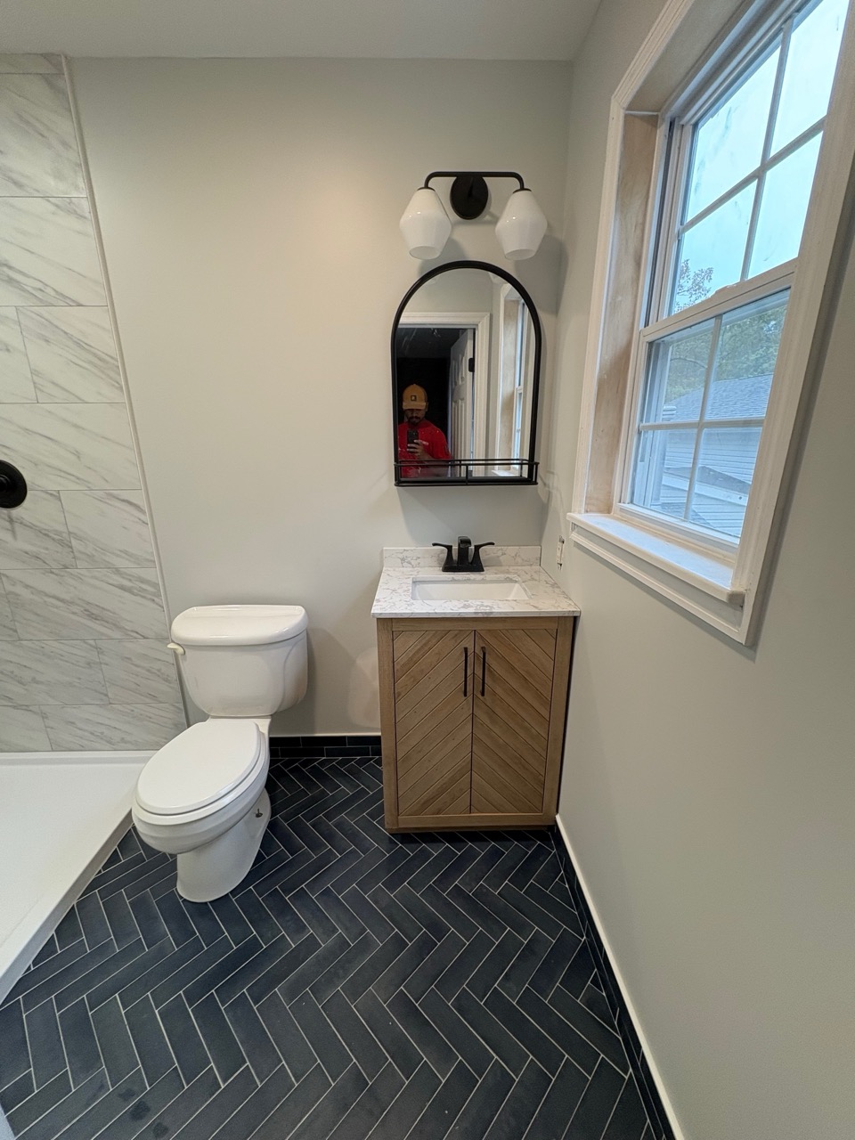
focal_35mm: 14
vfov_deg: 102.1
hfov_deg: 85.7
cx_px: 428
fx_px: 461
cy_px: 570
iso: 160
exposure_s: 1/60
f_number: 2.2
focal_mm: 2.22
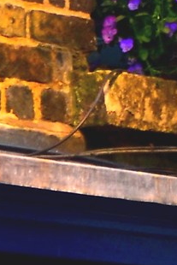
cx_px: 281
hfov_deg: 2.2
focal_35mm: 639
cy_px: -532
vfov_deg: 3.2
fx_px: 4706
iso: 400
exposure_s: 1/50
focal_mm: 55
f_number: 8
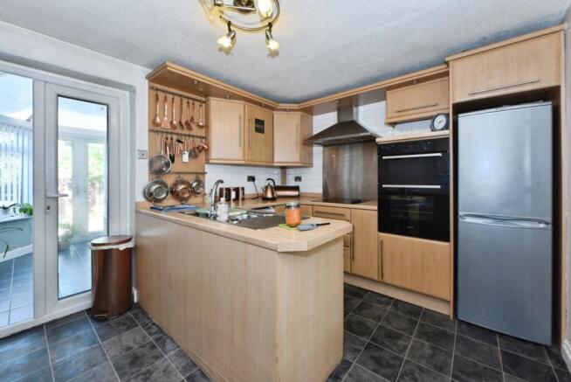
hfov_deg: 104.2
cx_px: 286
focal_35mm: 14
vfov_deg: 81.3
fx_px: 222
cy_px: 191
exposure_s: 1/30
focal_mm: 14
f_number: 11
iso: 500
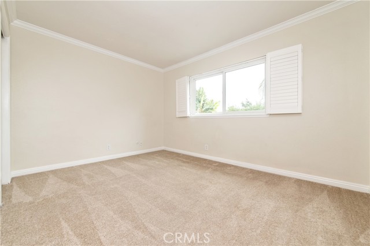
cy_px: 123
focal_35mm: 14
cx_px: 185
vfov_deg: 81.1
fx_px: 144
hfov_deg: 104.3
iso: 200
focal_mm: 14
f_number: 5.6
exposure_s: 1/125
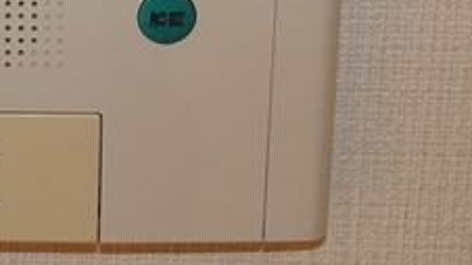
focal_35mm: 143
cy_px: -134
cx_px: -15
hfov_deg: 14.7
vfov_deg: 8.3
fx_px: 1789
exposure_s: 1/100
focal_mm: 32
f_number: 5
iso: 400
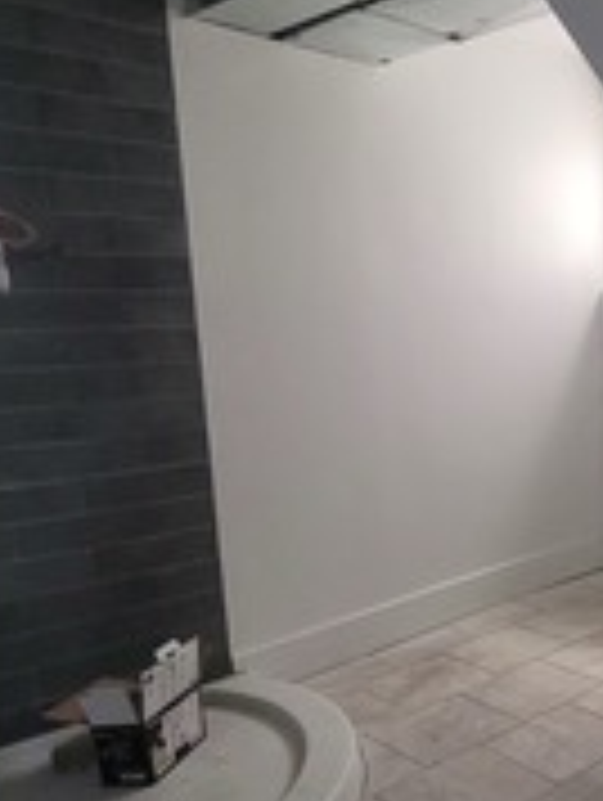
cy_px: 486
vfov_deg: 52.2
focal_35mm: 35
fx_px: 811
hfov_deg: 34.6
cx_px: 680
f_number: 2.2
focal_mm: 2.2
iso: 800
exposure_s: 1/24
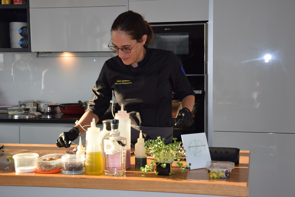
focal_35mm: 60
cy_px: 98
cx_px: 148
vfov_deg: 22.6
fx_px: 492
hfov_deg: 33.4
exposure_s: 1/125
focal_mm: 40
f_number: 5.6
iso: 320
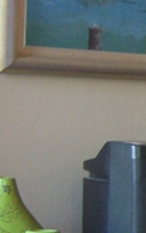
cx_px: 386
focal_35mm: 162
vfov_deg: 12.7
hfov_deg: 7.4
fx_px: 1030
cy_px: 236
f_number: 2.8
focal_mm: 7.9
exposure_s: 1/40
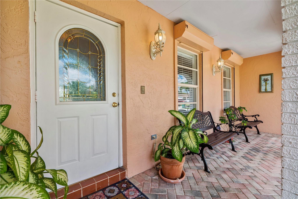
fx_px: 132
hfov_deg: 96.7
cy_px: 100
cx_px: 149
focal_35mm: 16
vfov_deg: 73.7
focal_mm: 16
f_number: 11
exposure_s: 1/60
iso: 160
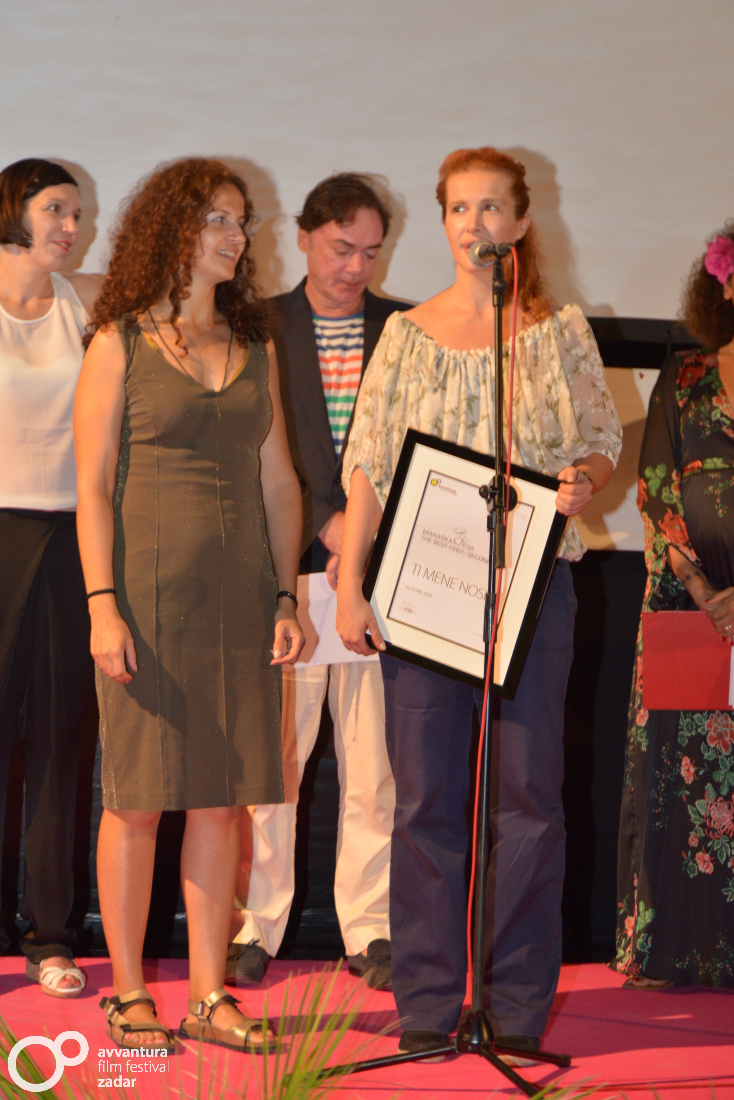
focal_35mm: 85
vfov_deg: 23.9
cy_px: 550
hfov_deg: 16.1
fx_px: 2597
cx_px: 367
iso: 2000
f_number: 5.6
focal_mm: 85
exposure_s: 1/60
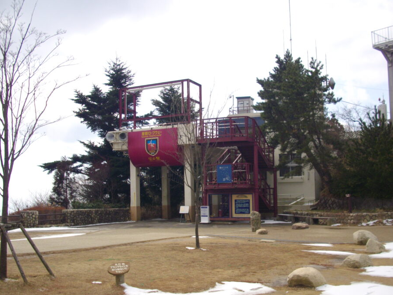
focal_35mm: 42
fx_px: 477
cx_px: 193
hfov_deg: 44.8
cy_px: 163
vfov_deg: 34.3
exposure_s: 1/320
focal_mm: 6.2
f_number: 5.6
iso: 100
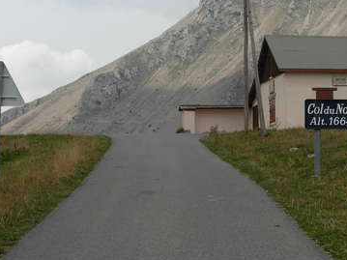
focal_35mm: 107
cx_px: 287
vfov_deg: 13.8
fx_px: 1072
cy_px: 55
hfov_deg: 18.2
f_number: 5.8
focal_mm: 10.5
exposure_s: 1/497
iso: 79
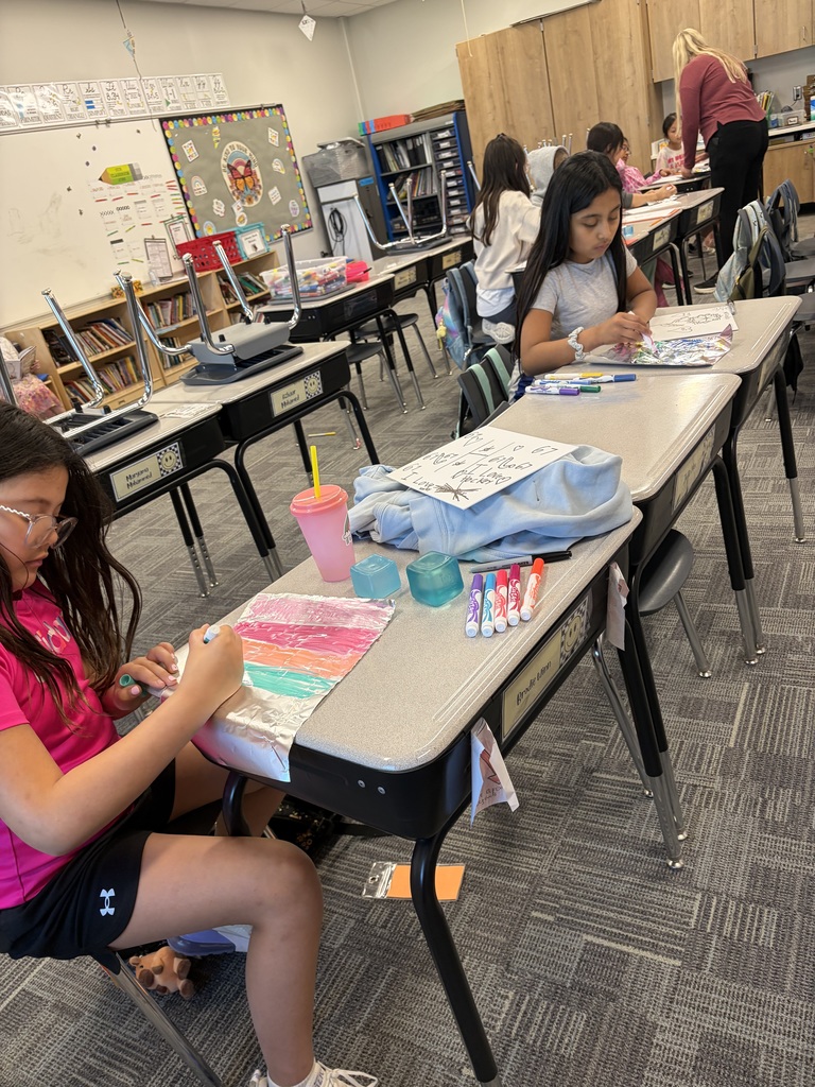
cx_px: 408
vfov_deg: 67.3
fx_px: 816
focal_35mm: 26
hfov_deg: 53.1
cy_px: 544
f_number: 1.6
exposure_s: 1/90
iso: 100
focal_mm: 5.96
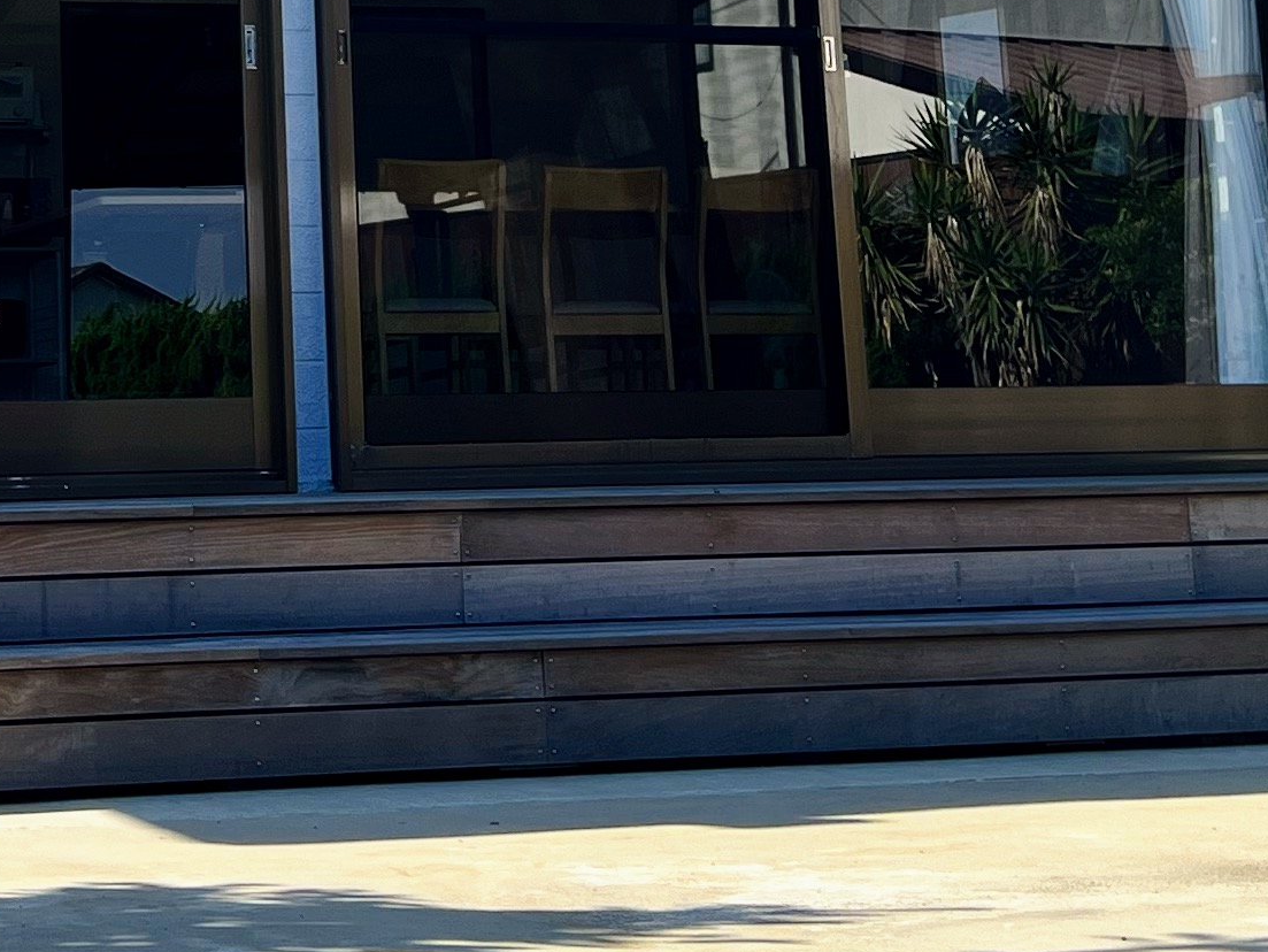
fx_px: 3481
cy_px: -266
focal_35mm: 95
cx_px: 168
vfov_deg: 14.9
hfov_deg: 20.3
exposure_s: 1/2695
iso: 50
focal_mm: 5.7
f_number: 1.5
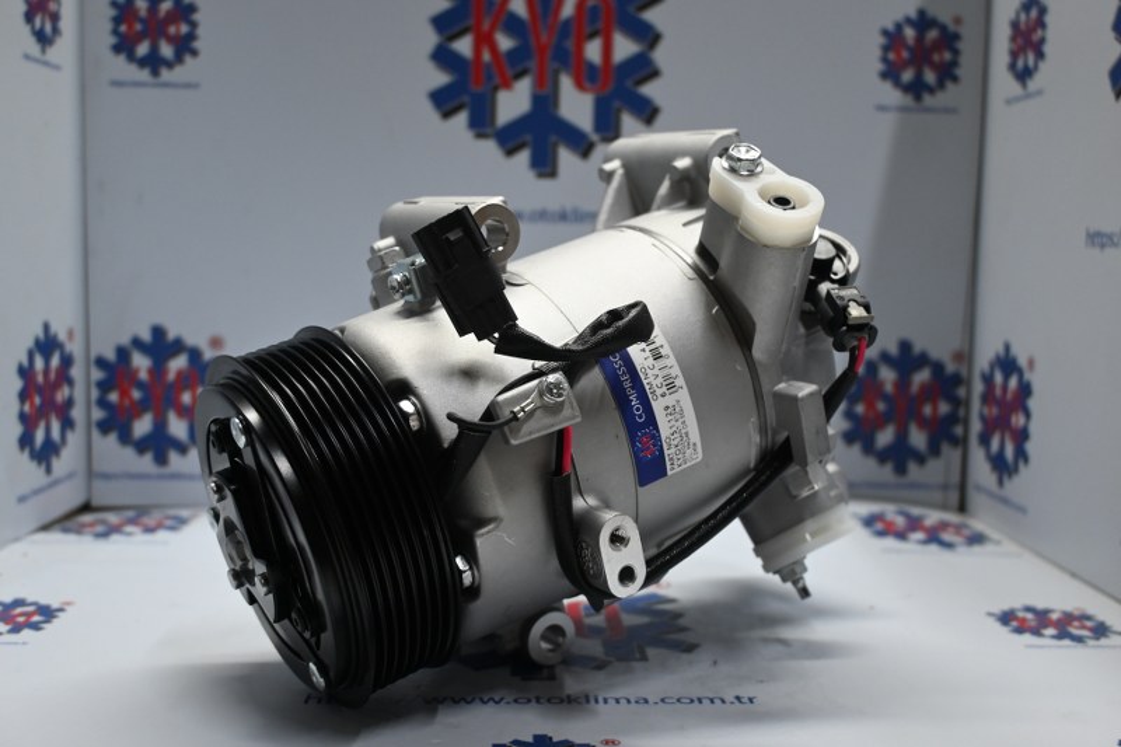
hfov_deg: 51.3
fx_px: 1167
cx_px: 560
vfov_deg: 35.5
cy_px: 374
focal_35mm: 38
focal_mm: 25
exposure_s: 1/125
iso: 1000
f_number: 4.2
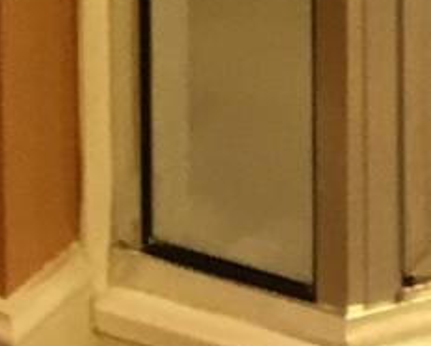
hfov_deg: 7.5
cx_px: 933
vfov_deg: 5.2
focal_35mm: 244
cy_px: -1263
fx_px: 3115
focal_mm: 4.15
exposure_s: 1/30
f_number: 2.2
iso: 64
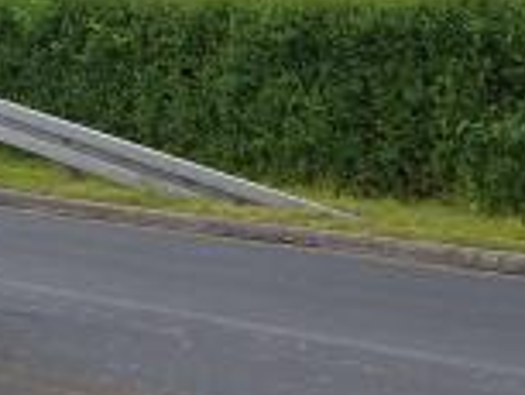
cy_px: 34
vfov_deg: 10.1
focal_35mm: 146
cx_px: 31
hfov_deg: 13.4
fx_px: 2216
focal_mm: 5.8
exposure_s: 1/250
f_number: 4.3
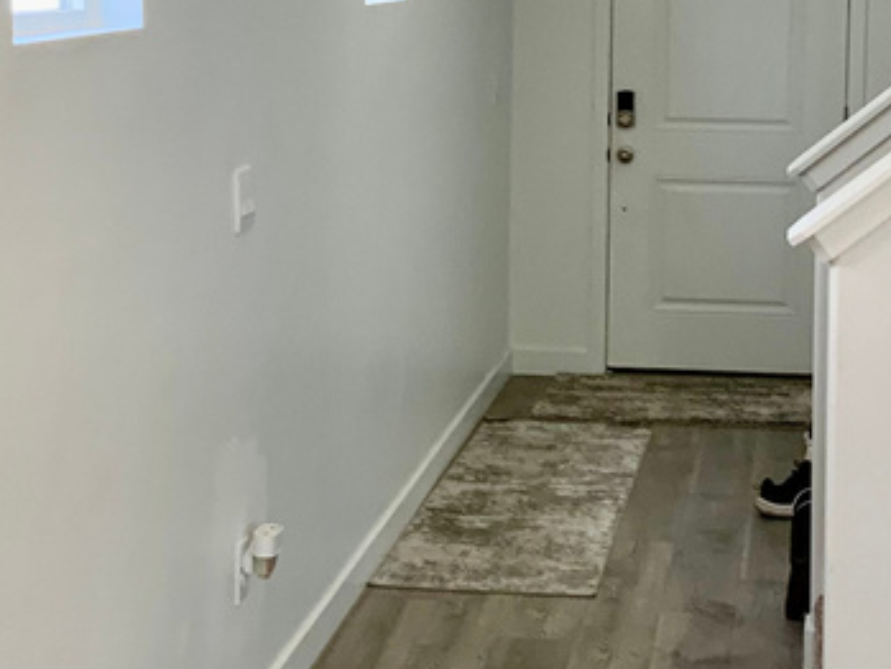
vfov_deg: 17.3
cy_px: 169
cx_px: 587
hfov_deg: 22.9
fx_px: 2189
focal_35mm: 85
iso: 64
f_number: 1.8
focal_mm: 3
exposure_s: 1/120
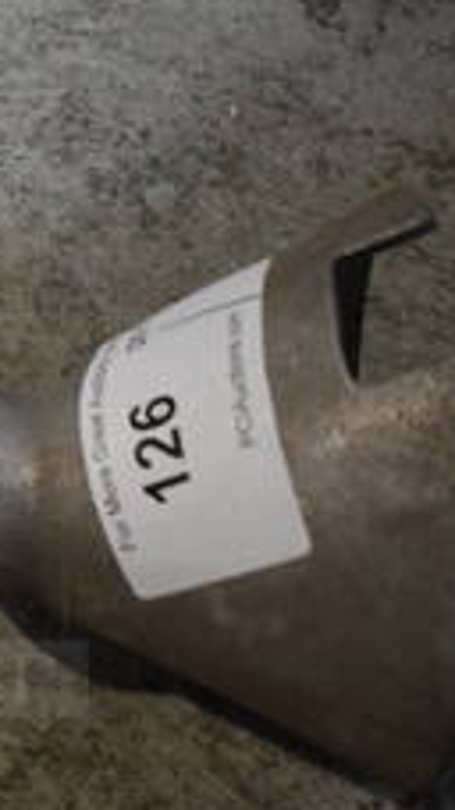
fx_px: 1804
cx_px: -306
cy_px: 529
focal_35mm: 84
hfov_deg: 13.2
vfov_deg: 25.2
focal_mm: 20
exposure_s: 1/125
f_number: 3.5
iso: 1250
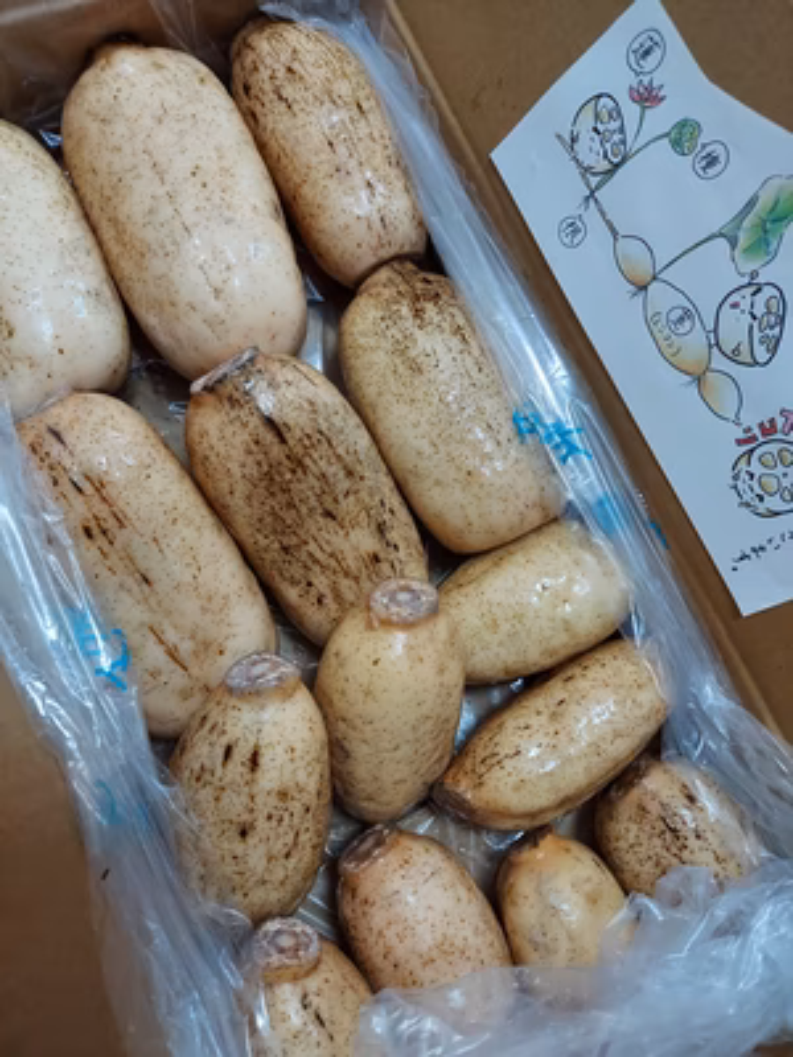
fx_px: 764
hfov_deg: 54.9
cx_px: 396
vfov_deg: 69.4
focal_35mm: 25
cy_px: 528
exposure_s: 1/33
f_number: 2
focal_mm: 4.6
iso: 500
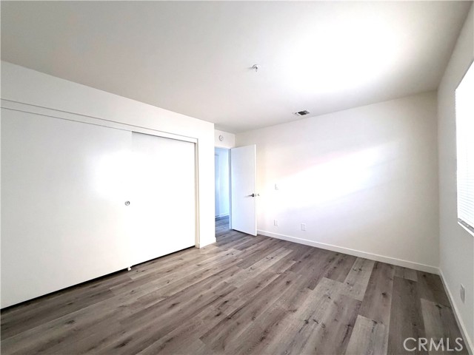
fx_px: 192
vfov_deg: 85.7
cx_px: 237
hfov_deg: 102.1
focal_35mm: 14
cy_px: 178
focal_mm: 2.22
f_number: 2.2
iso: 320
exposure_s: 1/74
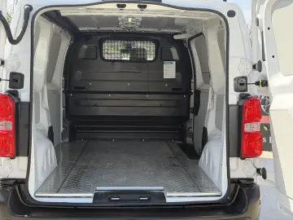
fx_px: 406
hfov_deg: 39.7
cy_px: 110
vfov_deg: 30.3
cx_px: 146
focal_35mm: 48
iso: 100
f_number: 1.78
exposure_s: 1/1055
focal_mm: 6.76
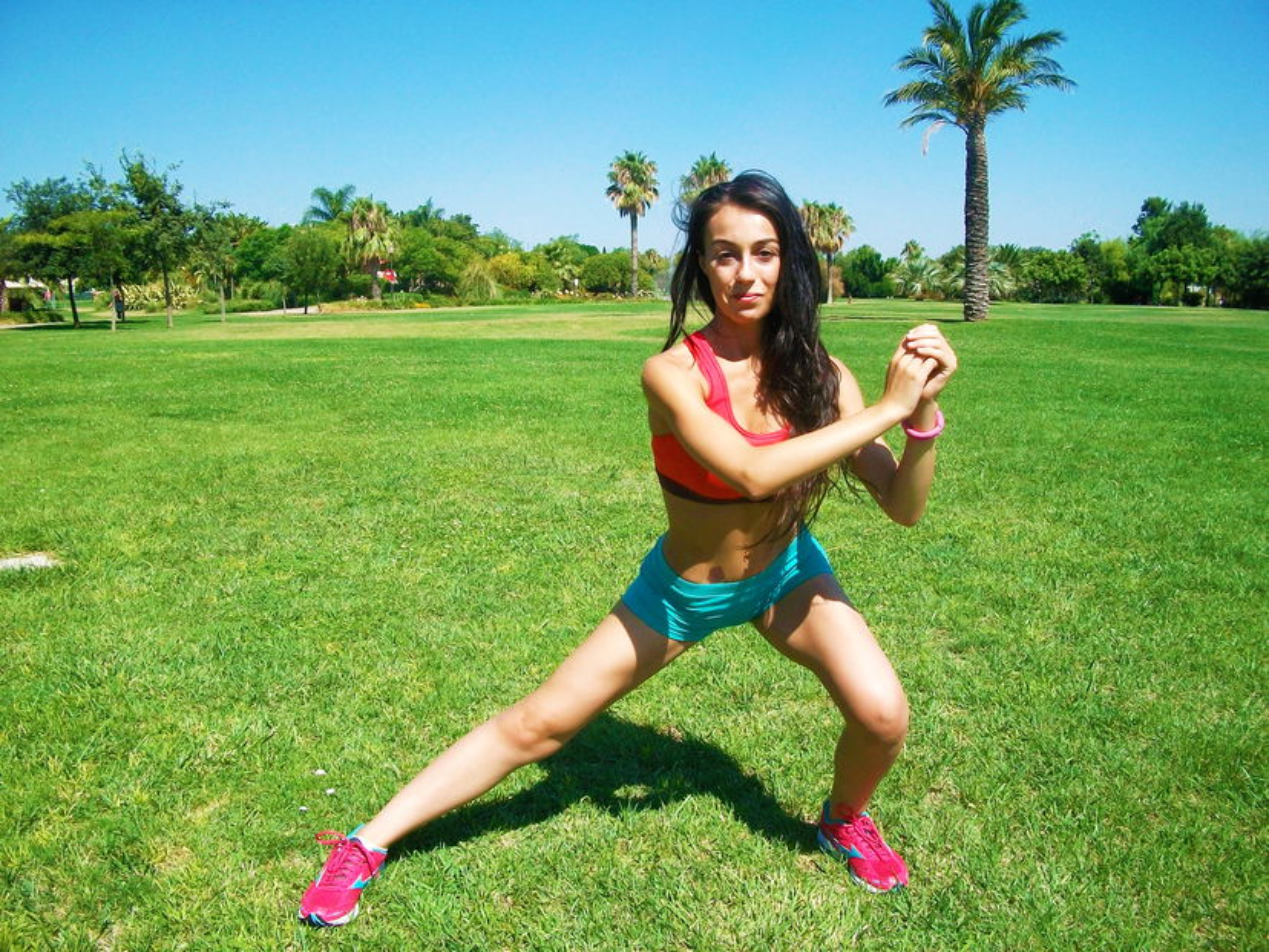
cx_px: 634
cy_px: 476
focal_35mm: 32
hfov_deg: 56.8
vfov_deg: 44.2
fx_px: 1173
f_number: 5.5
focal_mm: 5.7
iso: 80
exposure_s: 1/500
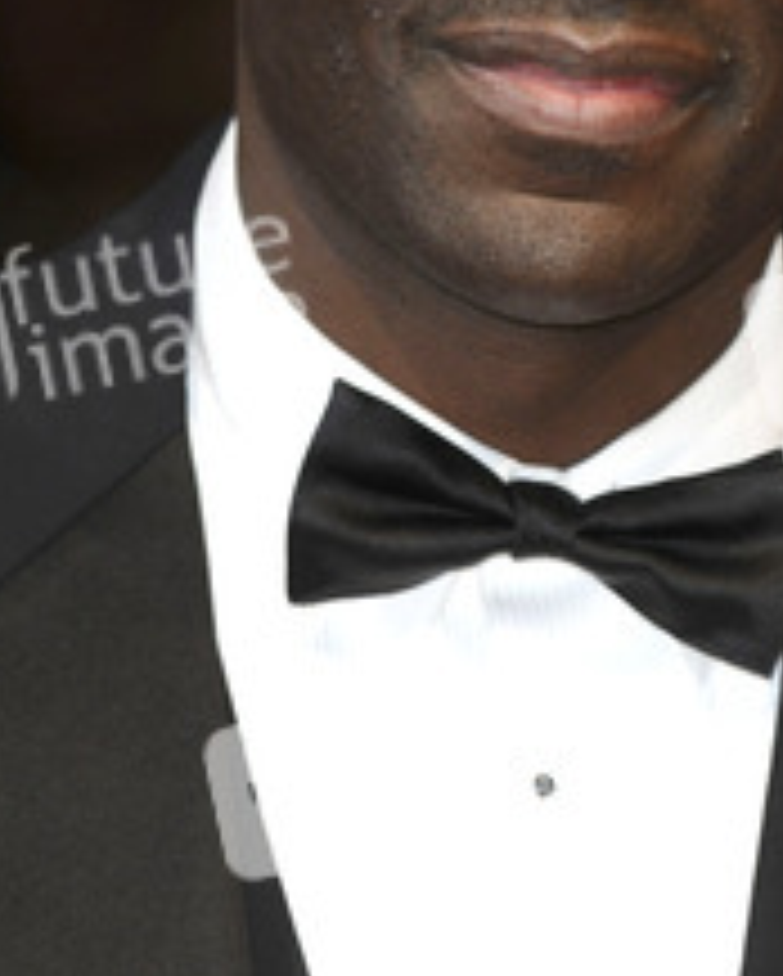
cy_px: 99
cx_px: 569
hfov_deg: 3.0
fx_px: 14984
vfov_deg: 3.7
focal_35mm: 518
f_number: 4.5
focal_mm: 200
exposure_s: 1/160
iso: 320
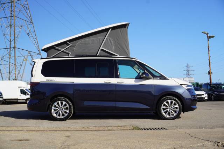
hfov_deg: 46.4
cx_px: 112
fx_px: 261
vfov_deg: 31.9
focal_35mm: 42
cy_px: 74
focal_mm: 28
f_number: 9
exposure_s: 1/125
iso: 100
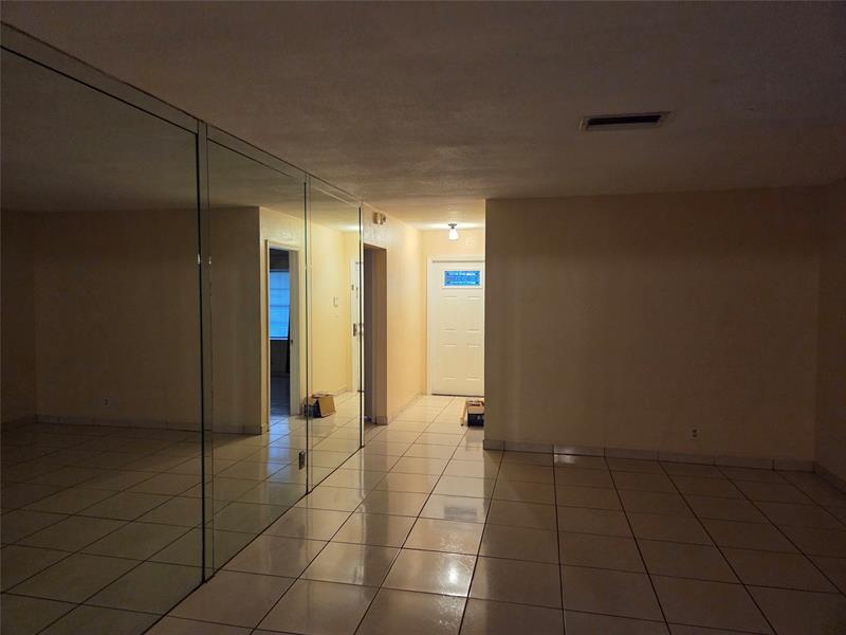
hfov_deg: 73.9
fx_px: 562
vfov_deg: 58.9
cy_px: 318
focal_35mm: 23
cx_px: 423
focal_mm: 5.4
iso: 1000
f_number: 1.8
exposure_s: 1/120
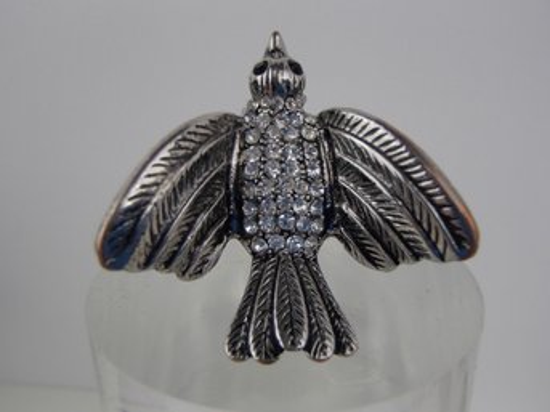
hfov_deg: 50.2
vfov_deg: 38.6
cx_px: 275
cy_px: 206
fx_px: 588
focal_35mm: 37
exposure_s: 1/160
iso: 160
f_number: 4.7
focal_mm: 6.64
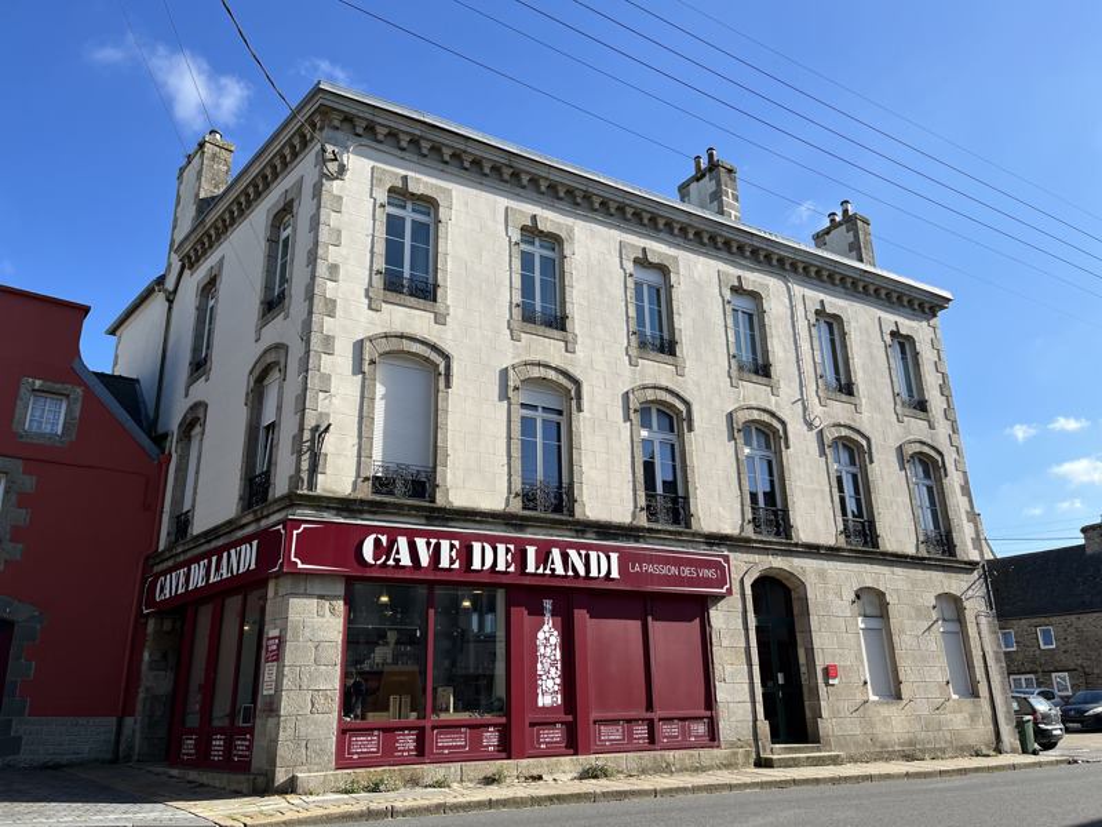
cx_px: 551
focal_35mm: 26
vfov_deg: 53.1
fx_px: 828
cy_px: 414
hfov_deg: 67.3
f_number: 1.6
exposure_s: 1/2410
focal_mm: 5.1
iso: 50
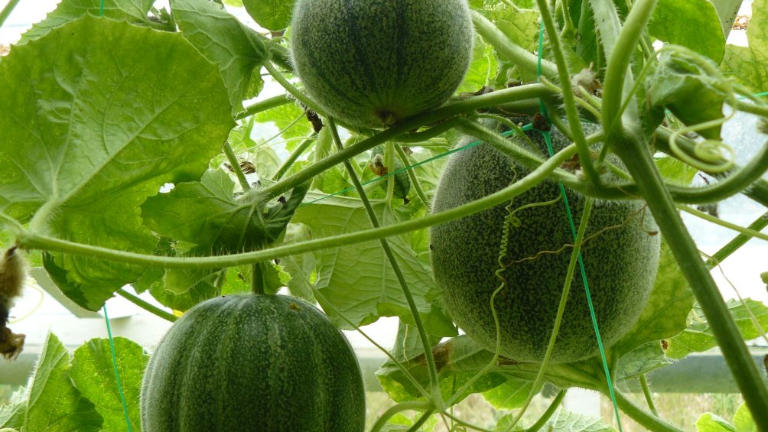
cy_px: 260
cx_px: 386
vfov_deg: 29.6
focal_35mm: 40
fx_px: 815
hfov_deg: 50.5
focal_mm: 6
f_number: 3.2
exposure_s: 1/100
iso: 100
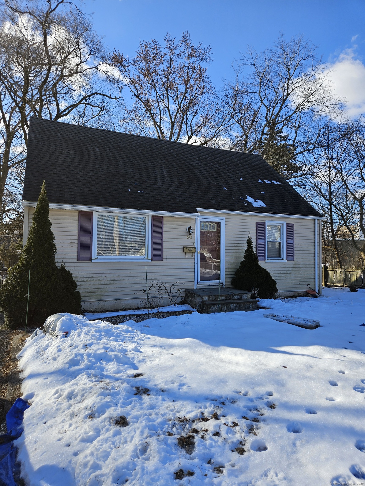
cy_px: 243
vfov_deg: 73.9
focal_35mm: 23
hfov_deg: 58.9
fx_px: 323
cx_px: 182
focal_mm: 5.4
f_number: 1.8
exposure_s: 1/1160
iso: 25
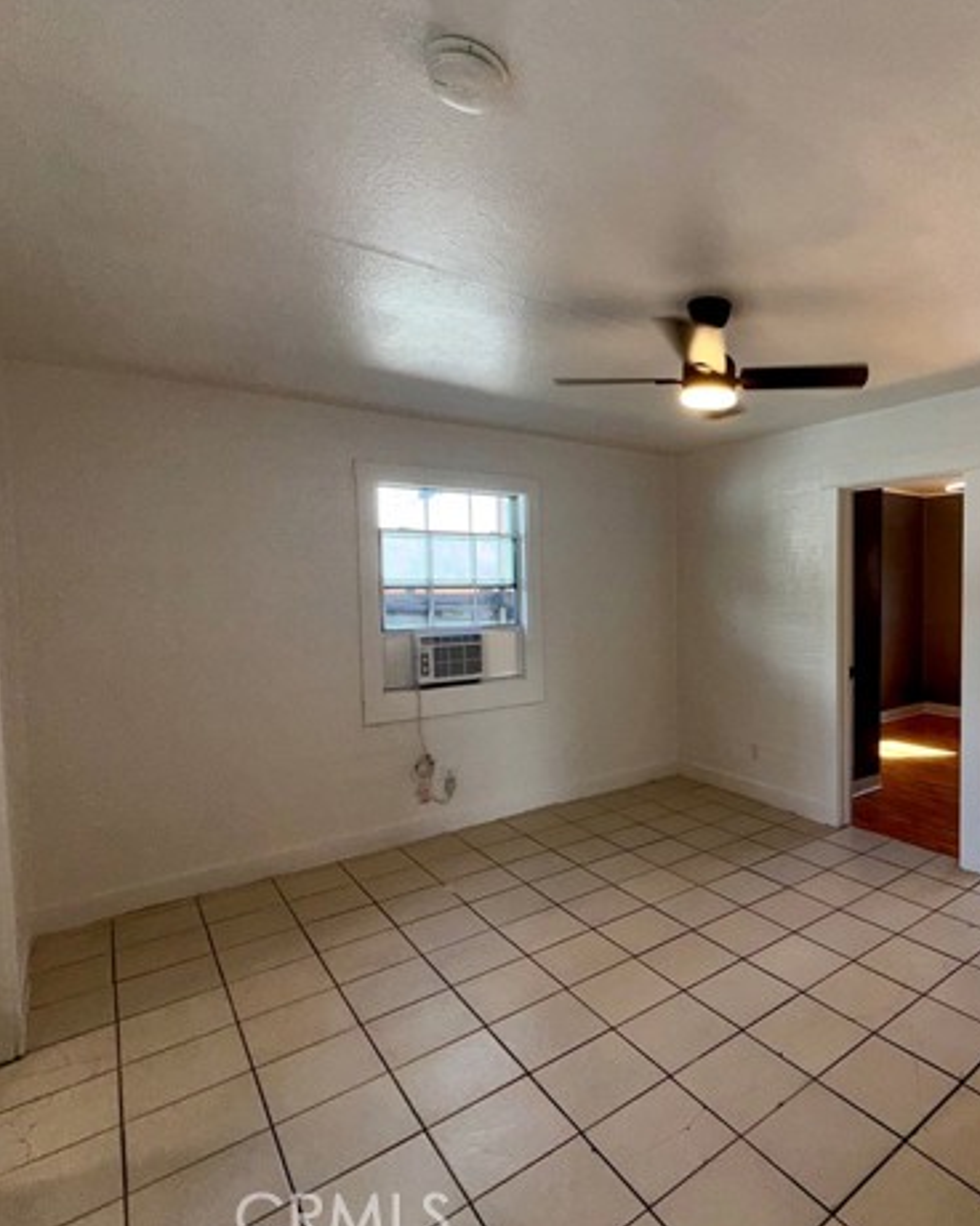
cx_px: 719
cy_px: 616
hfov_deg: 67.0
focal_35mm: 19
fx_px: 689
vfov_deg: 83.3
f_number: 2.2
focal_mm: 2.22
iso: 20
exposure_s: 1/122
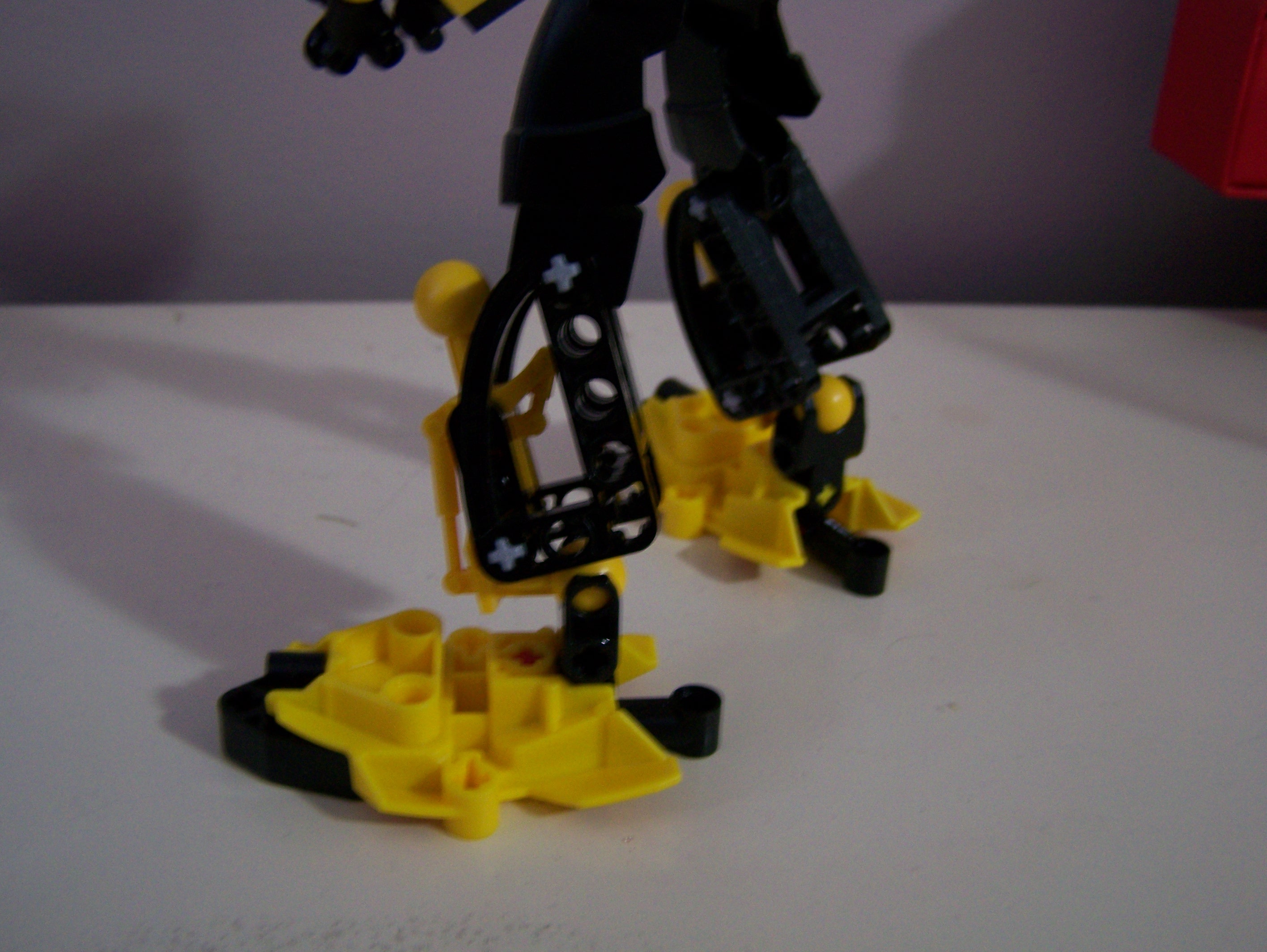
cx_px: 634
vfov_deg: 37.8
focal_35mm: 38
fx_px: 1392
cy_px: 476
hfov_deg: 48.9
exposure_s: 1/8
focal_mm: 6.3
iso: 160
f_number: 2.8
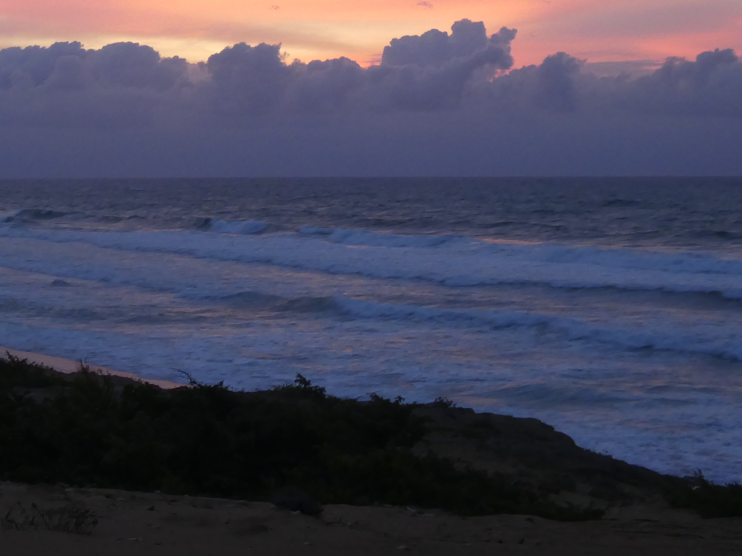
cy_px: 80
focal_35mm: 84
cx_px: 188
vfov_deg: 17.4
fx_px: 1801
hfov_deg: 23.1
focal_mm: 8.2
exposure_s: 1/10
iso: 200
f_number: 3.8
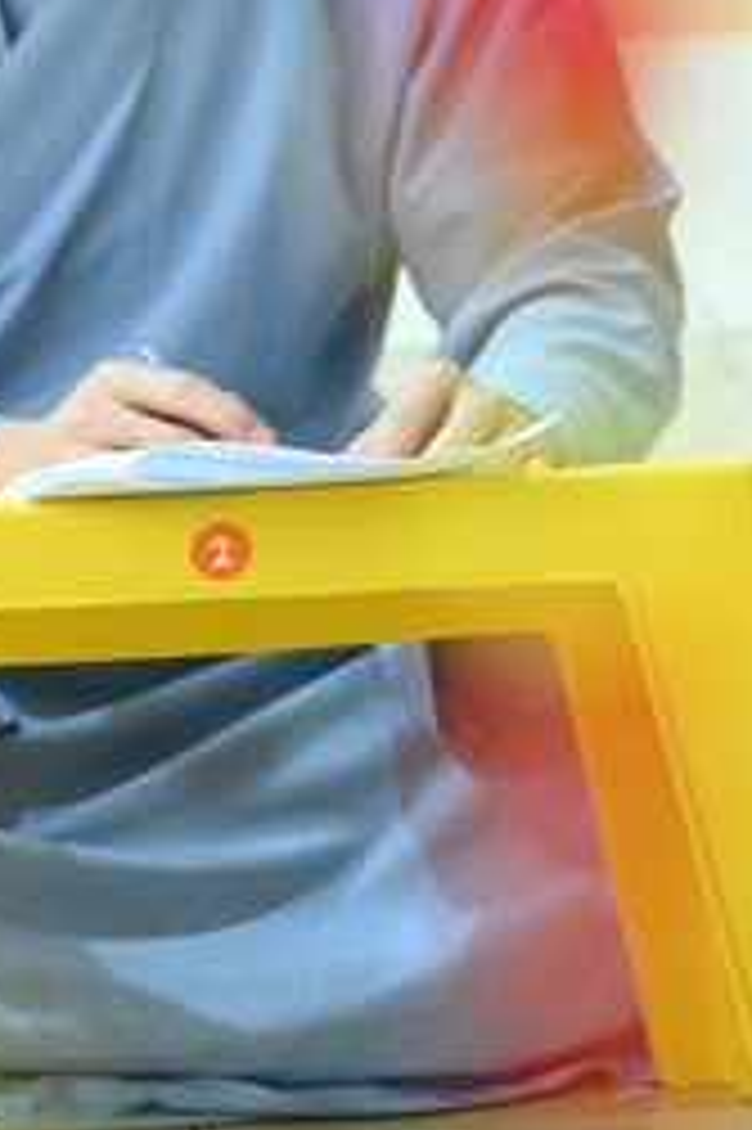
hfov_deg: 4.4
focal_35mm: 311
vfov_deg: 6.6
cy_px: -54
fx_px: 9757
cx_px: 437
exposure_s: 1/200
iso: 20000
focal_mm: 120
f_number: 4
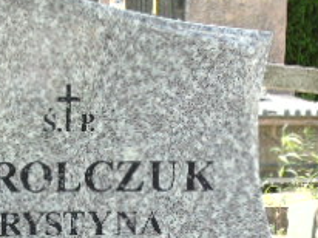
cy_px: 325
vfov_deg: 8.7
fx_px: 1542
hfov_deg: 11.7
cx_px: 5
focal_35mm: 168
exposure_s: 1/100
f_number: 4.3
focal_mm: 9.6
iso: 80
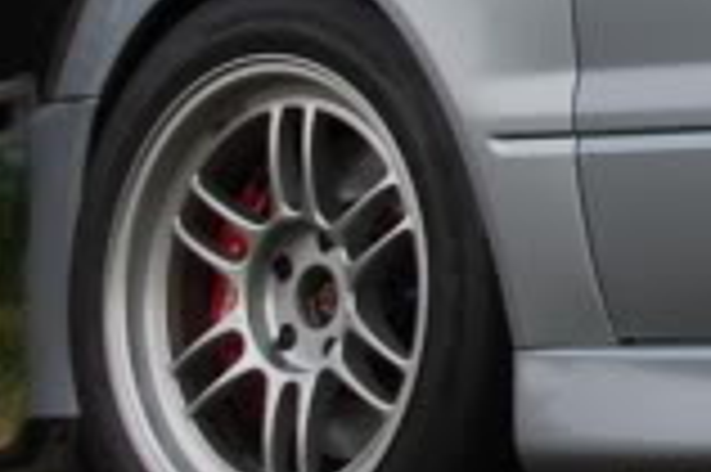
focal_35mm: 485
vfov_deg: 2.8
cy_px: -463
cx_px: 2081
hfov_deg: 4.1
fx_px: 9569
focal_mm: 50
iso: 200
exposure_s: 1/200
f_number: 7.1
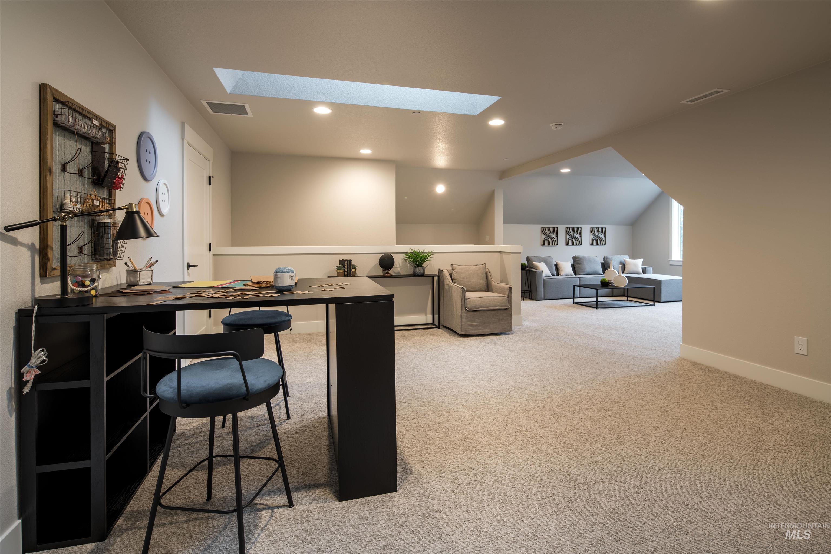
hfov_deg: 93.3
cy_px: 277
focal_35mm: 17
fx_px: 392
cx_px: 416
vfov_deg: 70.5
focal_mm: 17
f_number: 8
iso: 200
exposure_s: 1
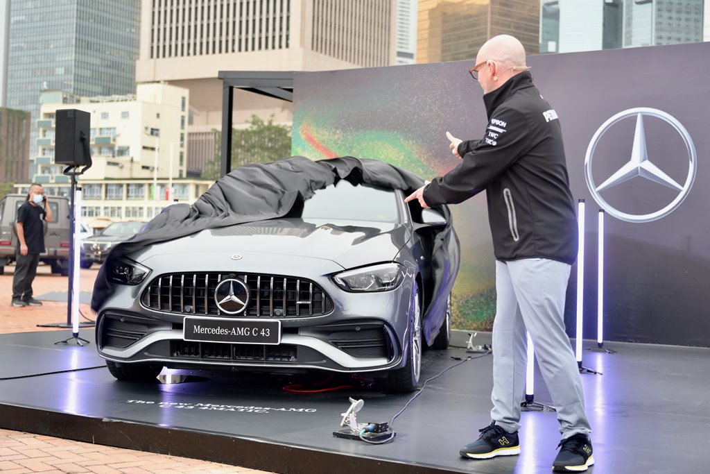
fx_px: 927
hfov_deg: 41.9
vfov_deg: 28.7
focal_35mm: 47
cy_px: 237
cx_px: 355
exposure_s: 1/320
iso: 400
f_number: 2.8
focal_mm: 47
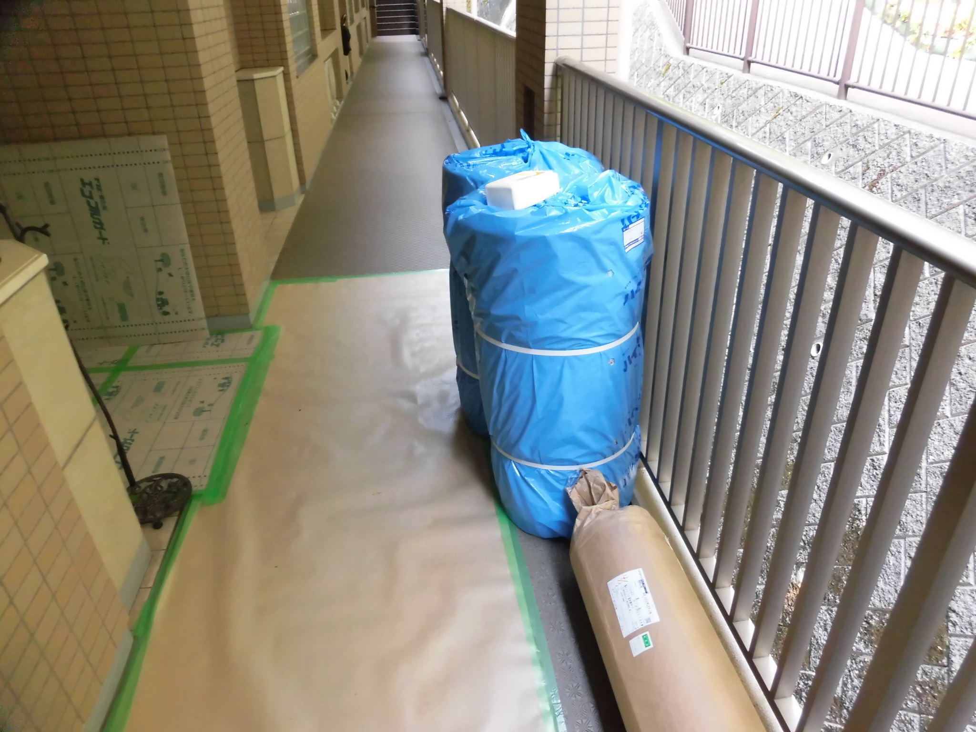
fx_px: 677
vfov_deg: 56.8
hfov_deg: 71.6
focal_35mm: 24
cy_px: 366
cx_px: 488
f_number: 3.1
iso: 250
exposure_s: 1/40
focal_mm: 4.3
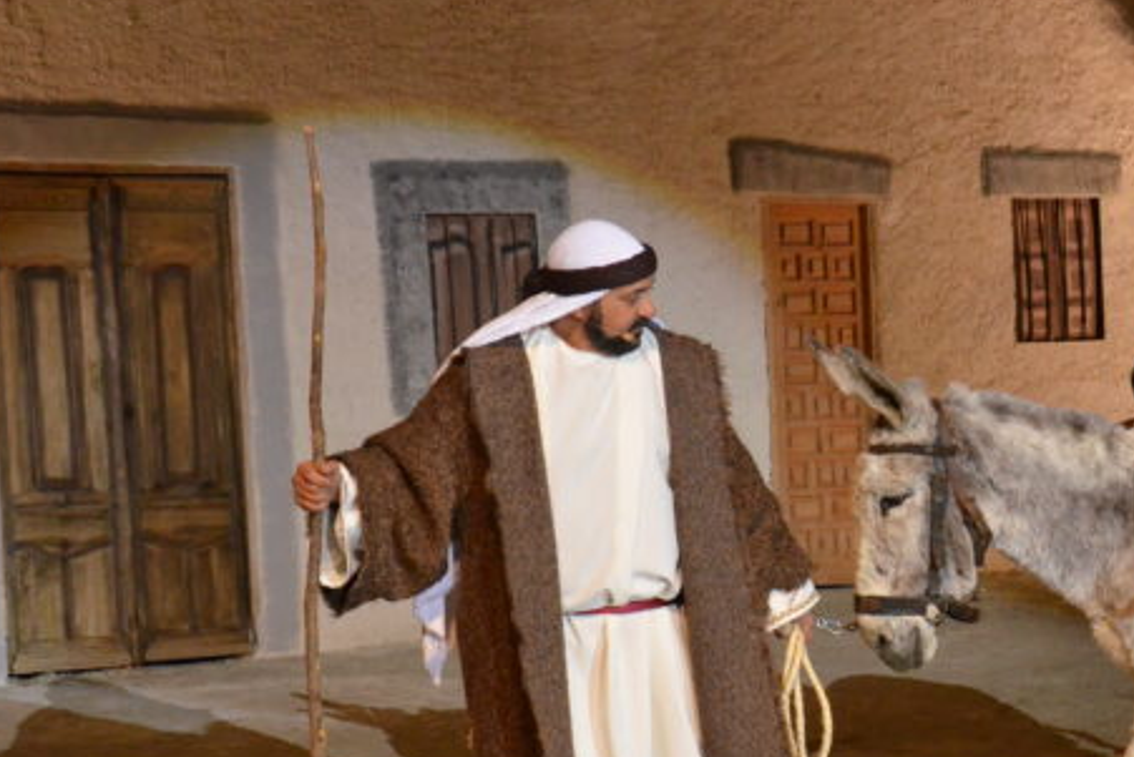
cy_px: 524
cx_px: 933
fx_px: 3214
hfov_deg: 19.8
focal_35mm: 102
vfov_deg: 13.4
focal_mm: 40
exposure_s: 1/200
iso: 3200
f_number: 7.1
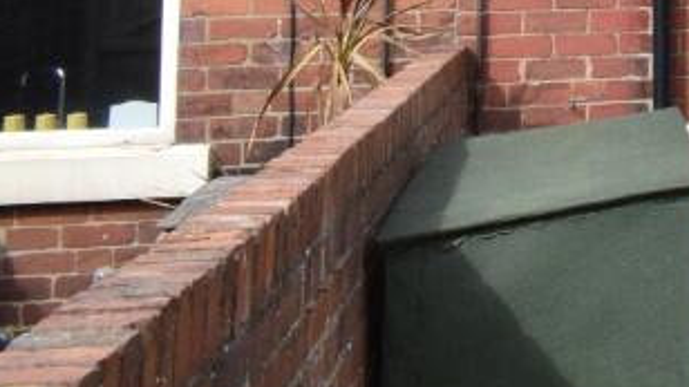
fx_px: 1717
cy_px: -256
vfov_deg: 12.1
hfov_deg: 18.9
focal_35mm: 94
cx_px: 1141
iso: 800
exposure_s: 1/200
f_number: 18
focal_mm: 18
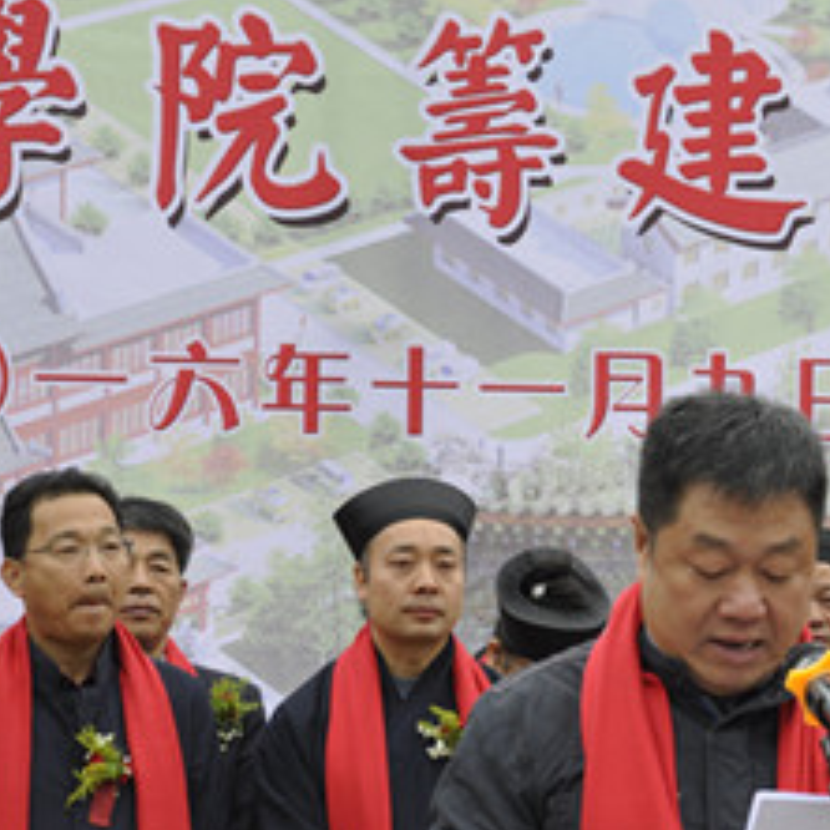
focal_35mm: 143
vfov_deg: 12.2
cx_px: 725
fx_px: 3879
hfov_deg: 12.1
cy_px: 394
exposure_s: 1/80
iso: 400
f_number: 9
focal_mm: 50
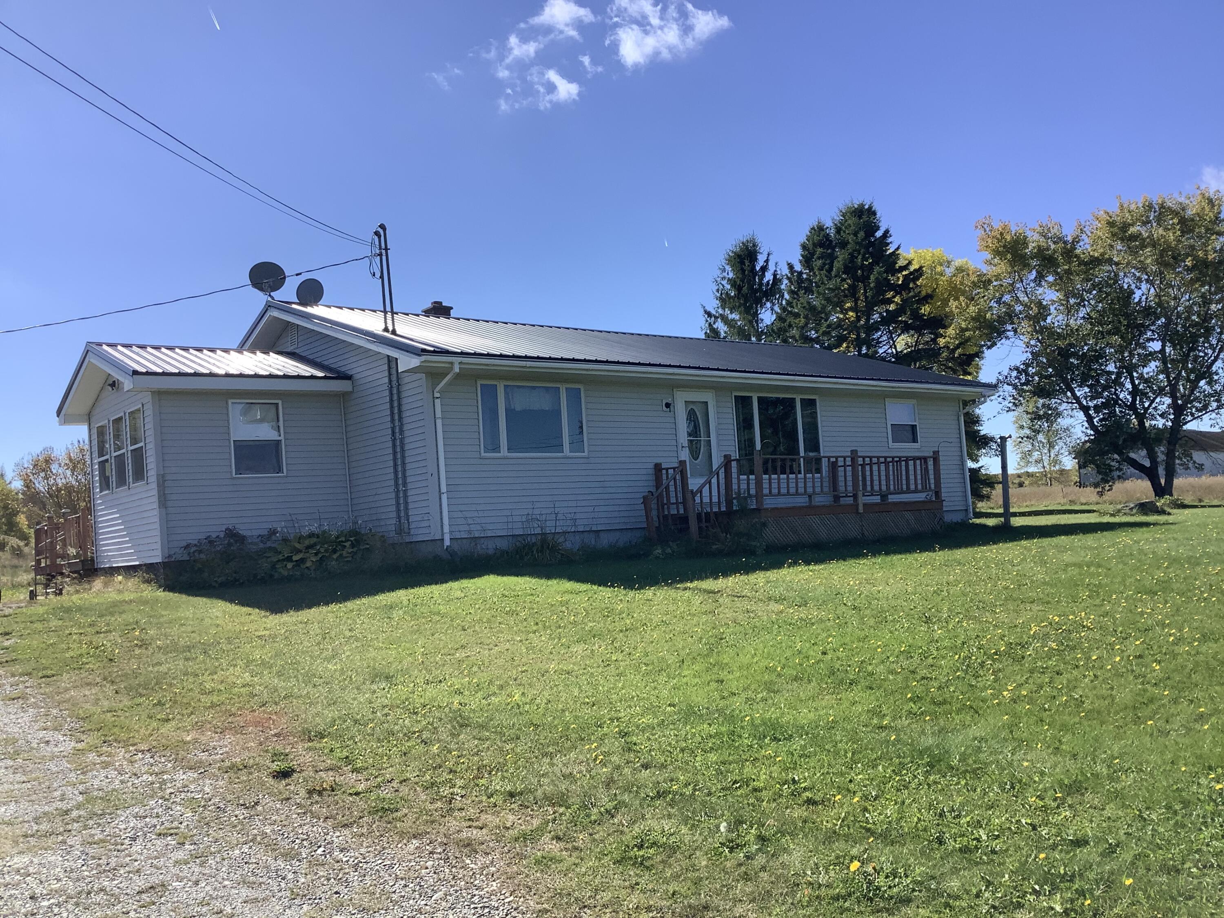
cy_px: 459
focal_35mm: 31
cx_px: 612
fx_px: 1096
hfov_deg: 58.4
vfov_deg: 45.4
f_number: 2.4
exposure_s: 1/1314
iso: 25
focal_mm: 3.3
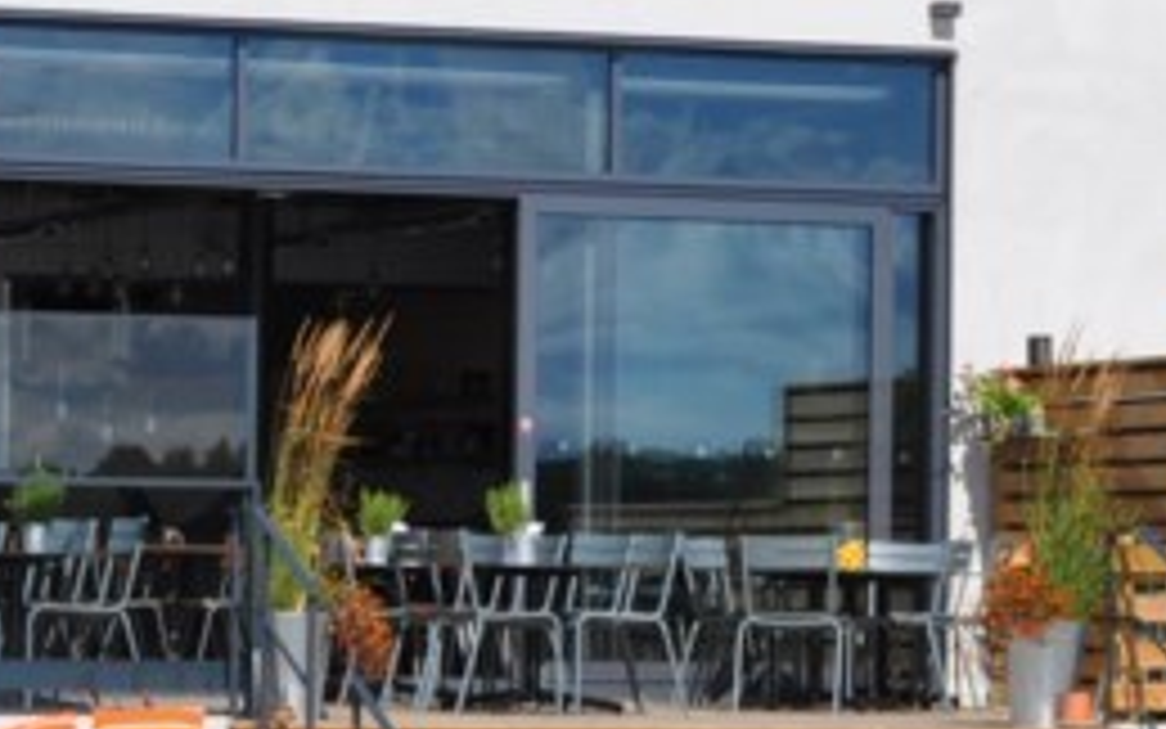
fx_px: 5753
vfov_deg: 7.2
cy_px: 500
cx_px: 77
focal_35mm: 181
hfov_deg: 11.5
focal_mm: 32
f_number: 11
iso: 250
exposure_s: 1/500
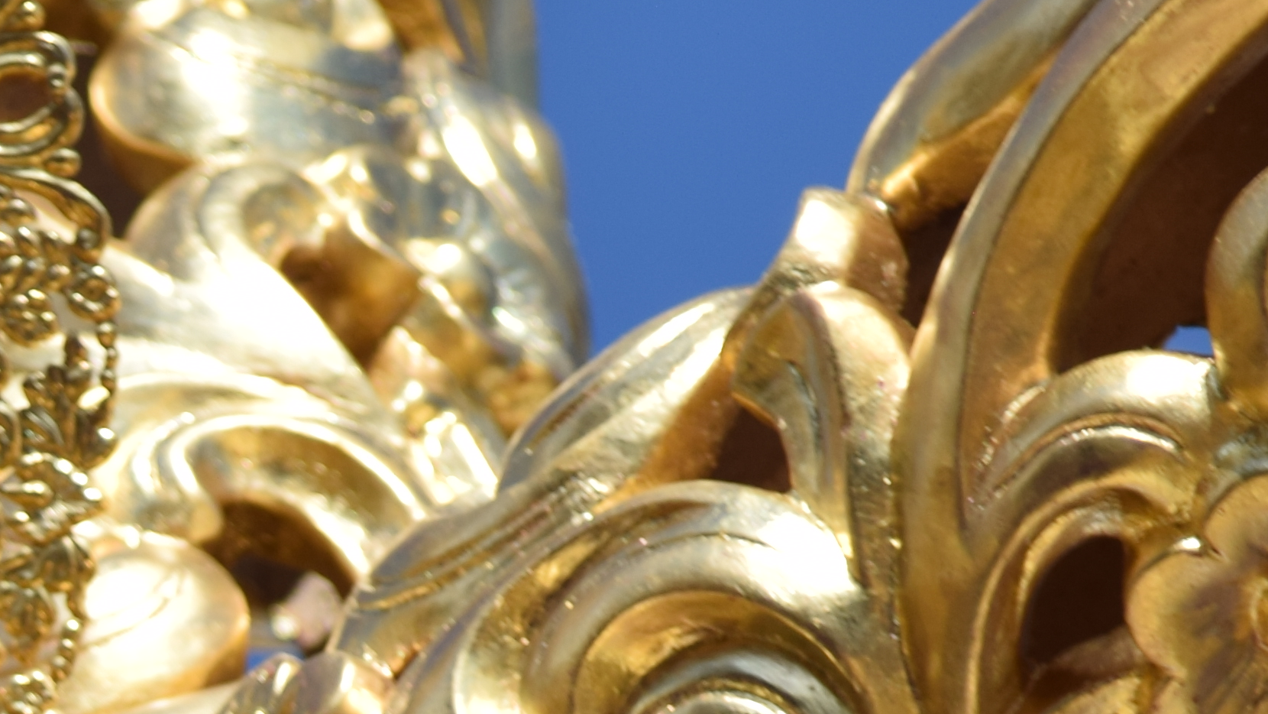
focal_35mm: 852
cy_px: 1291
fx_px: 28648
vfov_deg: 1.4
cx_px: -770
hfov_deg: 2.5
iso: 100
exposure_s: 1/800
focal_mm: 150
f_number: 5
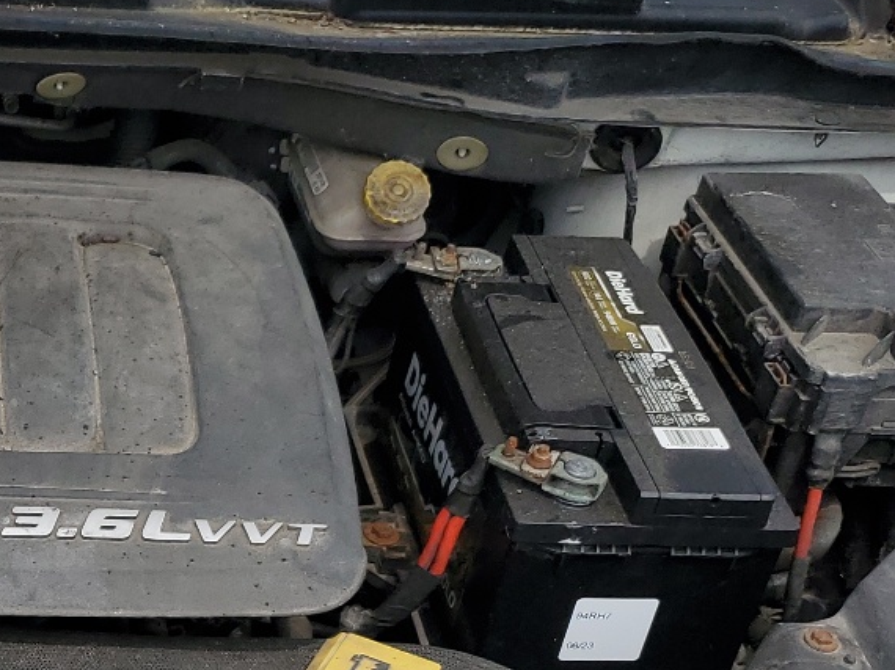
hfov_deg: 24.5
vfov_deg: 19.6
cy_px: 667
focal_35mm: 73
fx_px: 1887
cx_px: -135
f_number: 1.5
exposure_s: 1/3333
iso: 50
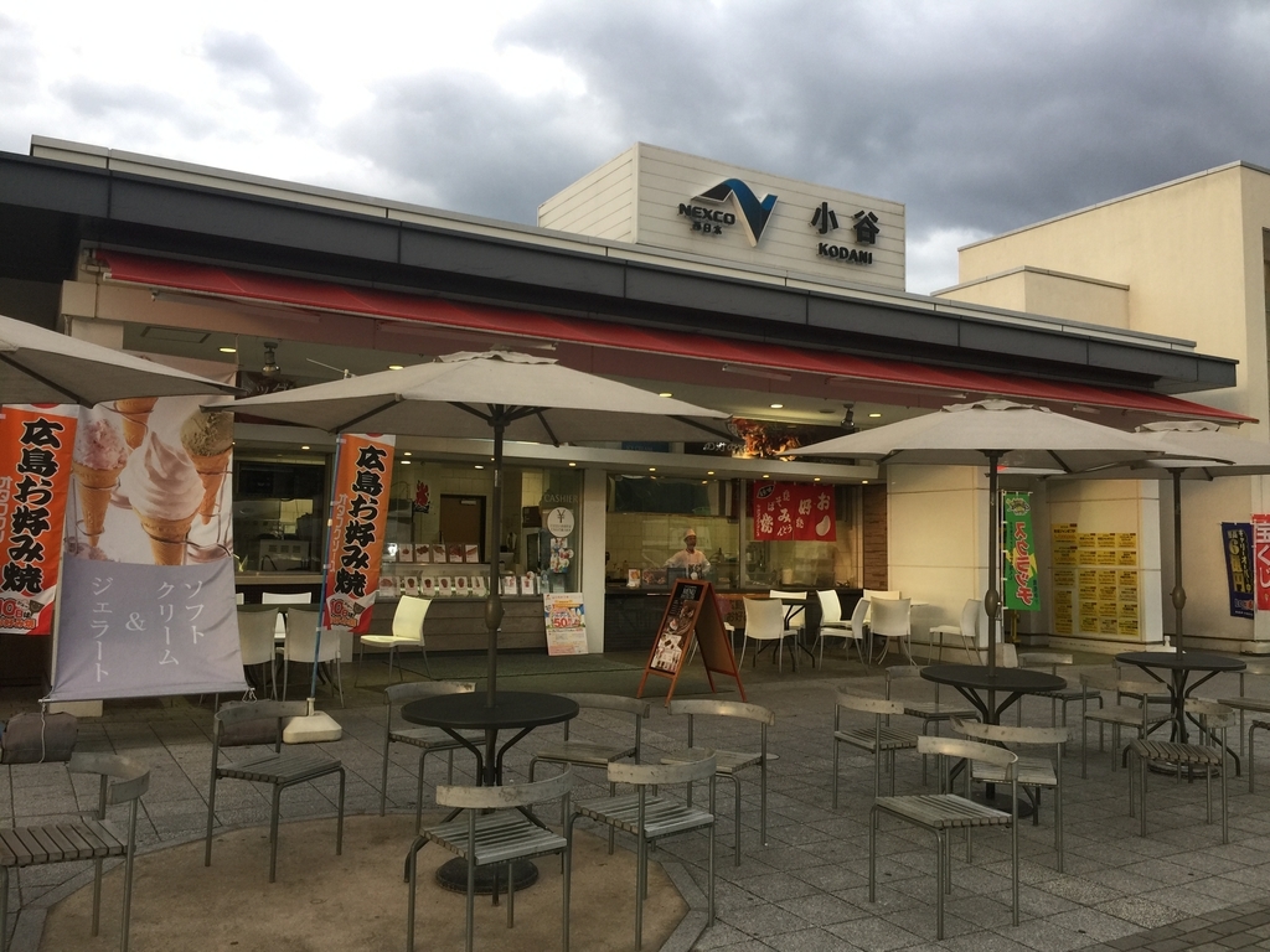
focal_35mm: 29
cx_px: 635
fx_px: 1064
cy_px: 476
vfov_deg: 48.2
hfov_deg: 61.7
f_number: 2.2
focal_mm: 4.15
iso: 32
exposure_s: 1/40
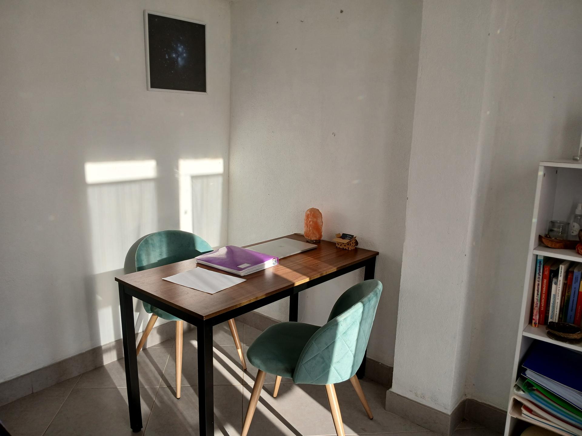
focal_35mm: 26
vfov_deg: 53.1
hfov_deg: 67.3
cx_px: 291
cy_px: 218
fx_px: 437
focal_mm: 3.98
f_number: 1.8
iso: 20
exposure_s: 1/185
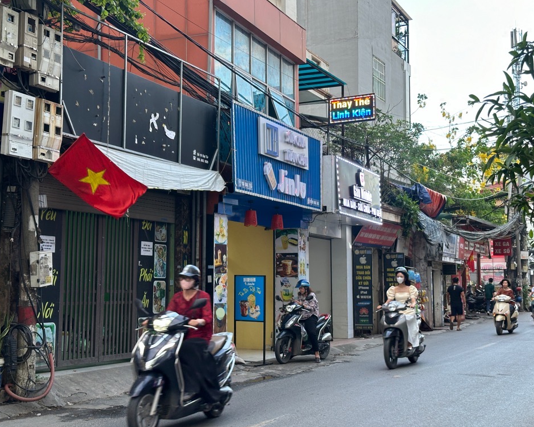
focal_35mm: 51
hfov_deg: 36.7
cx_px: 264
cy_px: 211
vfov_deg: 29.7
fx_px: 806
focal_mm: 6.86
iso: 80
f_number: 1.78
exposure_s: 1/68
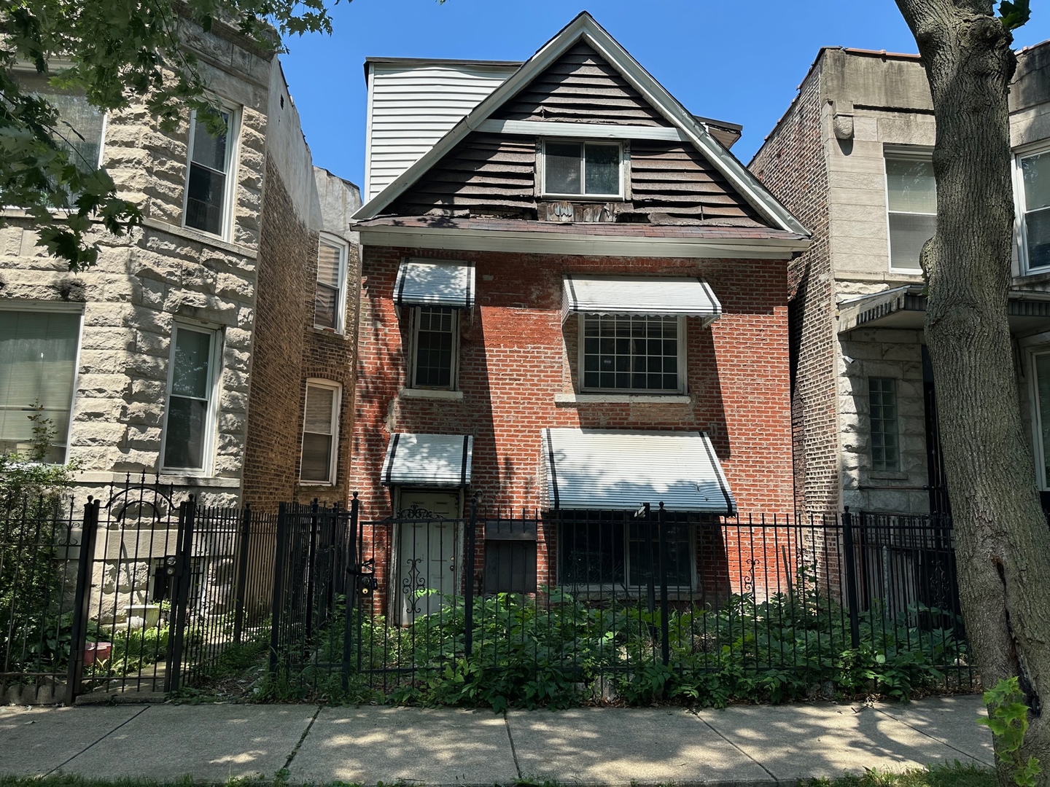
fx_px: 728
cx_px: 525
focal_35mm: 24
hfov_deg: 71.6
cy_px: 394
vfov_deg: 56.8
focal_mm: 6.86
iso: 80
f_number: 1.78
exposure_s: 1/1613
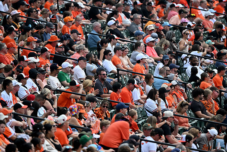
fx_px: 3247
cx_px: 121
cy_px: 64
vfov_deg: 2.7
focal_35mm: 515
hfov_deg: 4.0
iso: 400
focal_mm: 400
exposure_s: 1/2500
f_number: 2.8
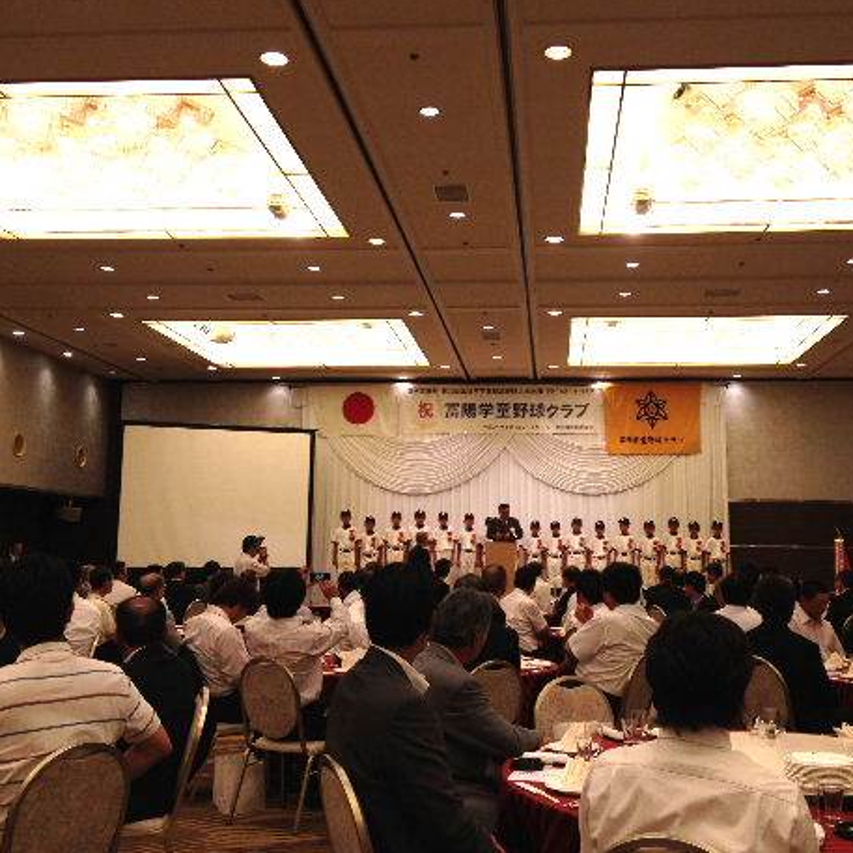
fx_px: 1171
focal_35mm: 42
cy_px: 423
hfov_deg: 39.9
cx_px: 487
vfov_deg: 40.0
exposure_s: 1/60
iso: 64
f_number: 2.4
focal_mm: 4.28
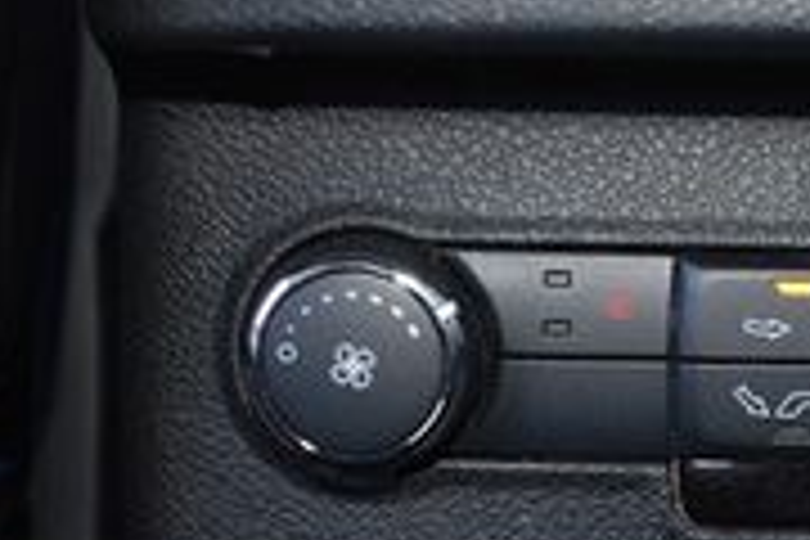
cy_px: 560
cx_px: 738
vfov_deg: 14.0
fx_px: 2160
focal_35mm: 96
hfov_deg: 20.8
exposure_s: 1/125
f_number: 3.5
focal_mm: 18
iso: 280
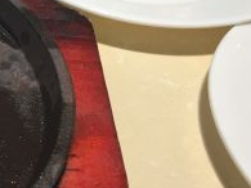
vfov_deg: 14.1
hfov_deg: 16.5
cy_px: 20
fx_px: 754
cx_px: -169
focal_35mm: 104
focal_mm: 4.15
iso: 32
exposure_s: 1/33
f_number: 2.2
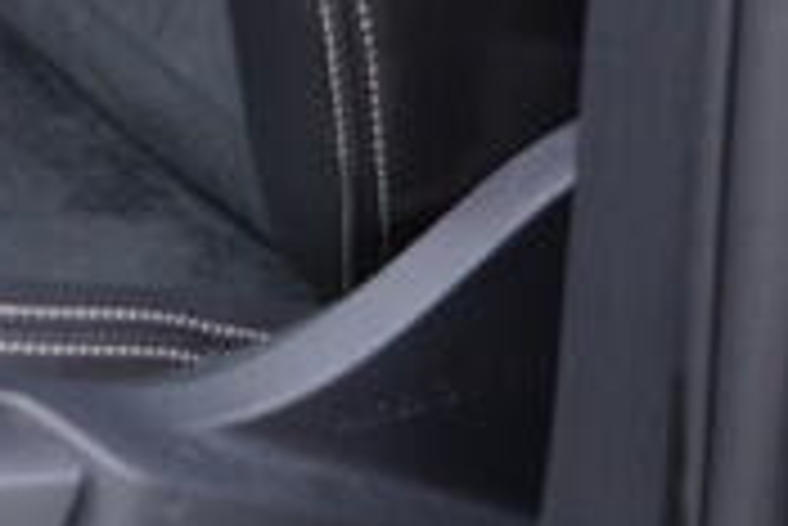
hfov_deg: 9.0
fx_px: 4622
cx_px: -991
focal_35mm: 211
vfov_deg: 6.2
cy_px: -807
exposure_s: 1/40
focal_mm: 24
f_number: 2.8
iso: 125
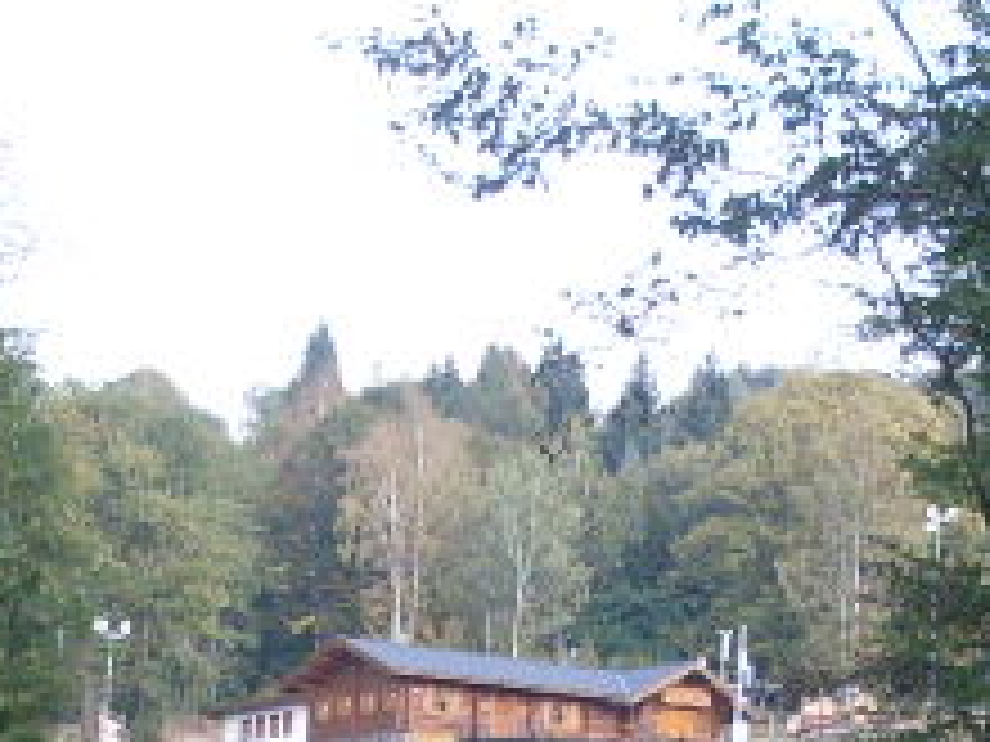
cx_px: 423
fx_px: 5062
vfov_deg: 8.2
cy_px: 1106
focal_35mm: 177
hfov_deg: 11.2
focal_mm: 6.3
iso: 80
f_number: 2.8
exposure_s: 1/180
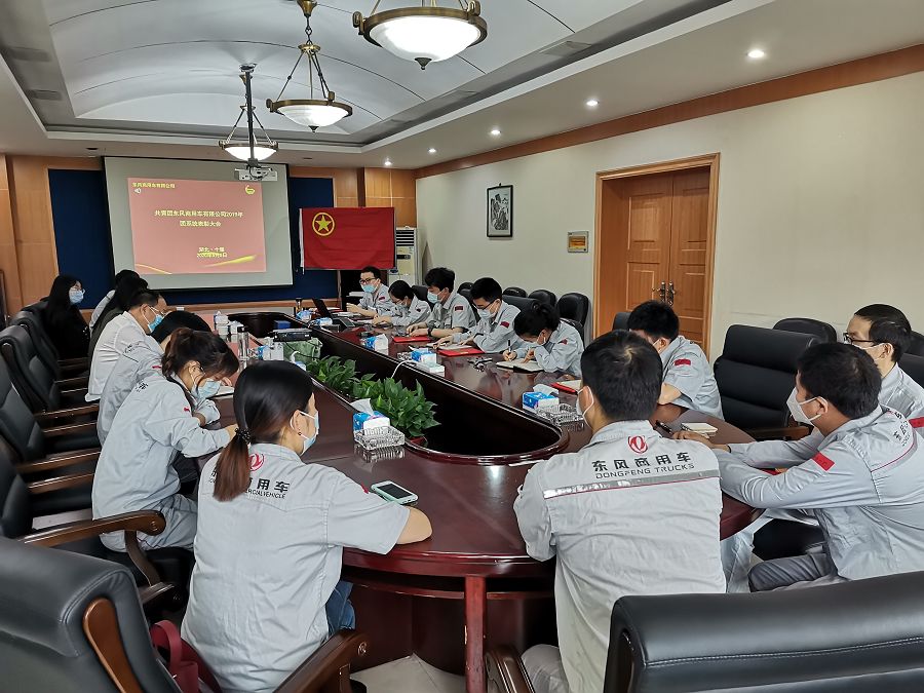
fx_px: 694
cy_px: 346
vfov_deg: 53.1
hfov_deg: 67.3
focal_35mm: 26
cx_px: 462
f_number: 1.8
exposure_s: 1/50
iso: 800
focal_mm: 4.75
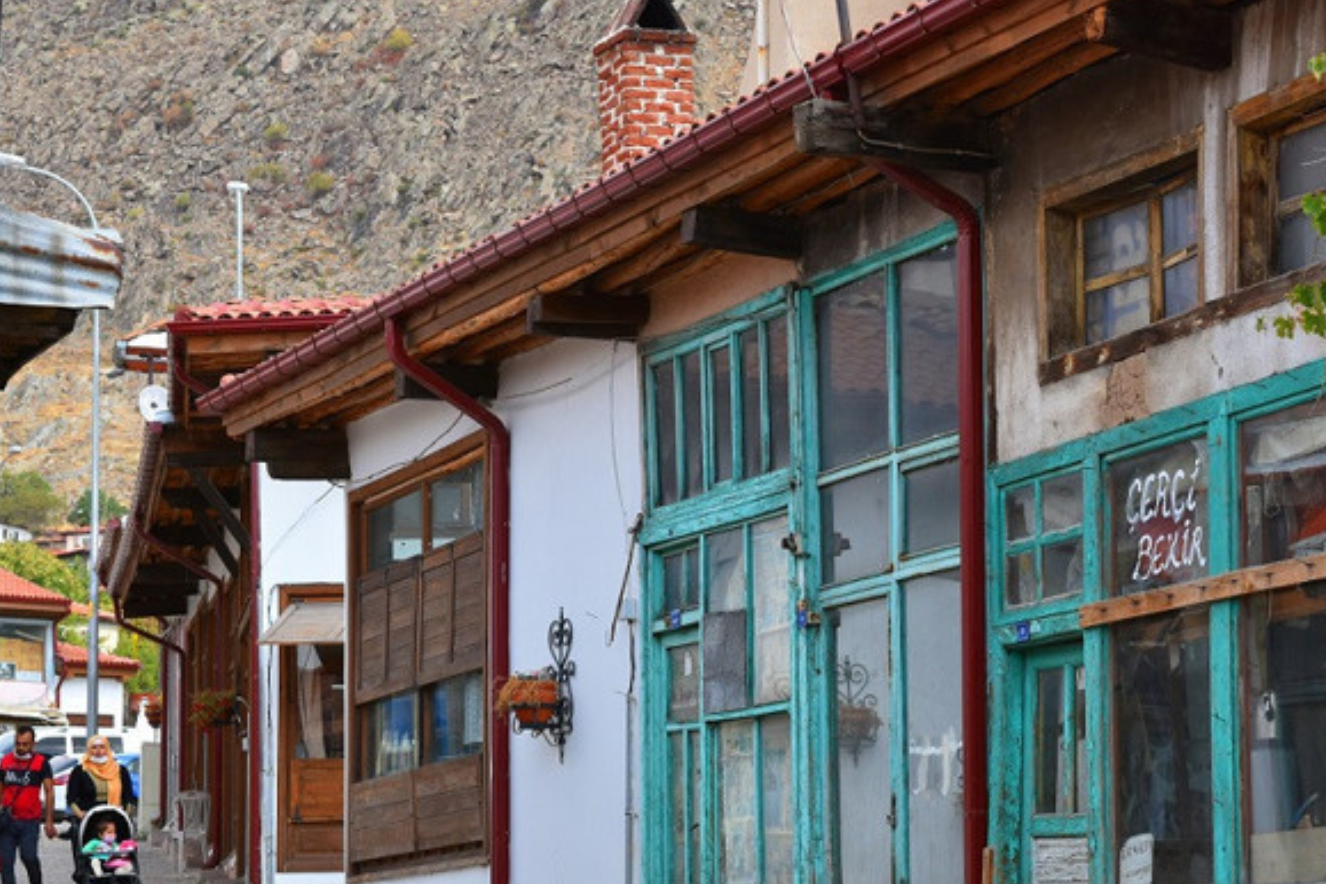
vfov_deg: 12.5
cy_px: 558
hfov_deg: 18.6
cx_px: 843
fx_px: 4039
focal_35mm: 110
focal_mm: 55
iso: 450
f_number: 8
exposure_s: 1/500
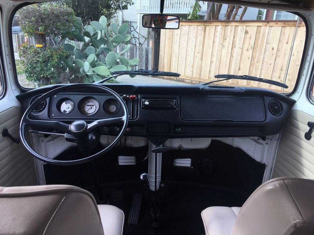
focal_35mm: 29
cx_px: 157
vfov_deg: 48.2
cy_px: 118
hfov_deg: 61.7
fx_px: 263
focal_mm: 4.15
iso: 25
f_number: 2.2
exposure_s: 1/185
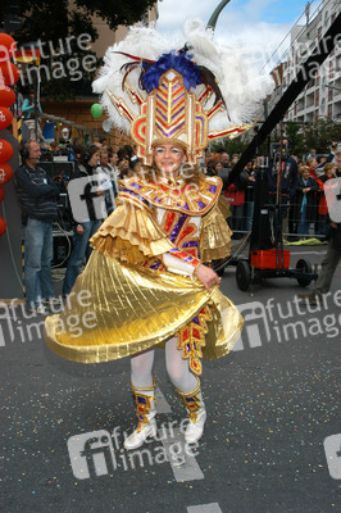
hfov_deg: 36.8
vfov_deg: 53.2
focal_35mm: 36
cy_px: 256
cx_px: 170
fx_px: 512
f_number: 14
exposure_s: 1/160
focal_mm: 24
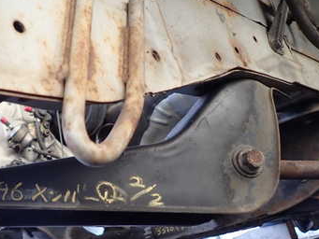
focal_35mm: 44
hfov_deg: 40.9
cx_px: 58
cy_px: 122
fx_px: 406
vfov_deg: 32.9
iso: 200
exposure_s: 1/60
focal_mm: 4.5
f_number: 2
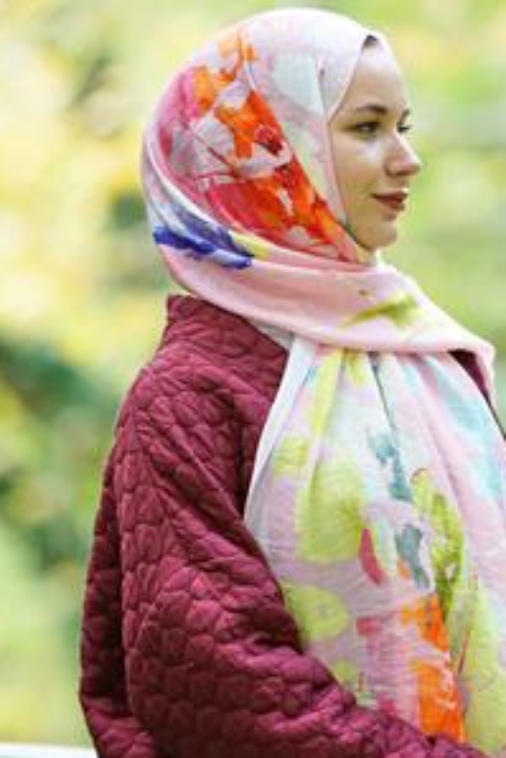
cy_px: 427
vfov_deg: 9.3
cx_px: 303
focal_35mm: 221
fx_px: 4654
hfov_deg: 6.2
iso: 200
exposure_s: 1/100
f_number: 2.8
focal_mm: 142
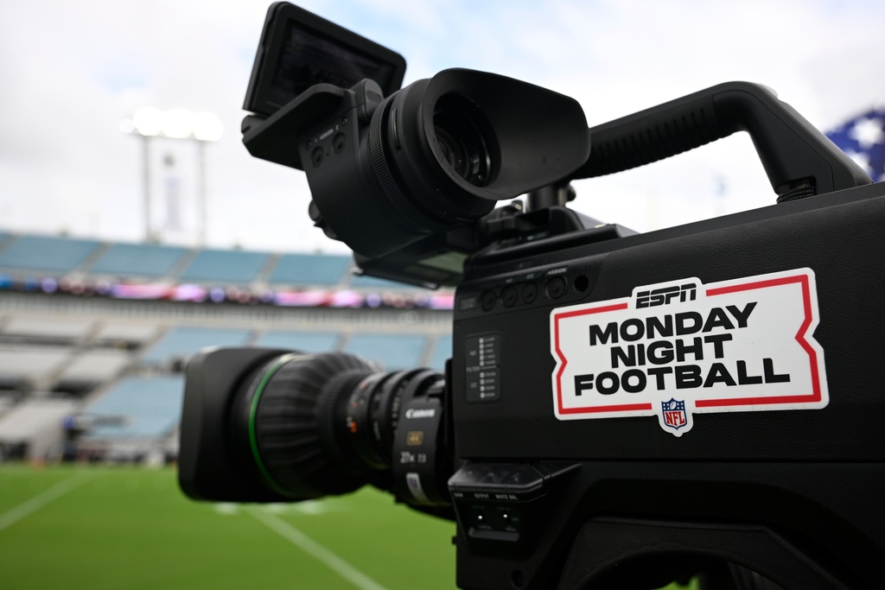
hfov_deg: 59.5
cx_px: 442
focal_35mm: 32
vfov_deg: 41.7
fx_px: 774
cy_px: 295
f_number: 5.6
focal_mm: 31.5
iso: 360
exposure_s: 1/500
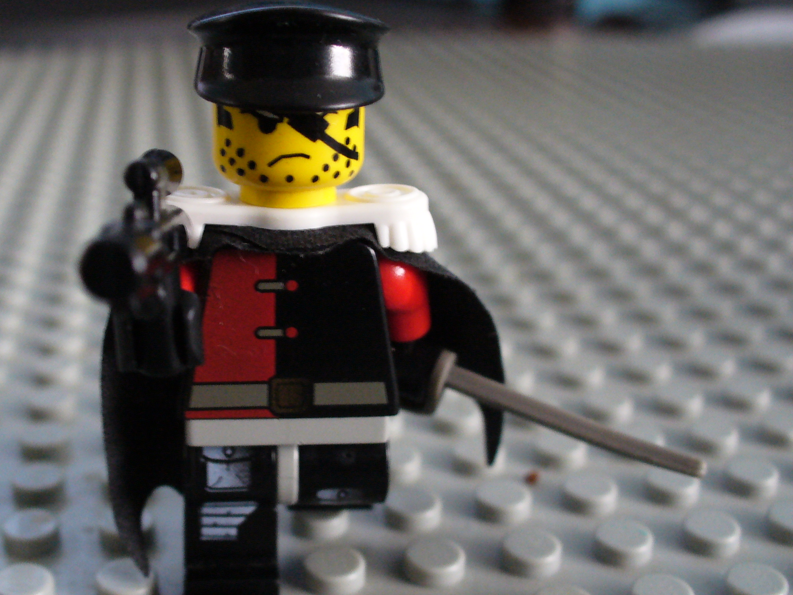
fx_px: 1054
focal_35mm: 46
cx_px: 317
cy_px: 314
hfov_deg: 41.1
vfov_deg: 31.5
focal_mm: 6.1
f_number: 2.8
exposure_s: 1/10
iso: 200
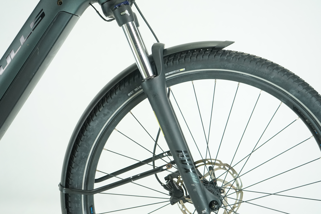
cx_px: 160
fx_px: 383
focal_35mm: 43
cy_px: 107
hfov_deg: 45.4
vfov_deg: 31.2
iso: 2500
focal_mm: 43
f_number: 5.6
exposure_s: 1/200
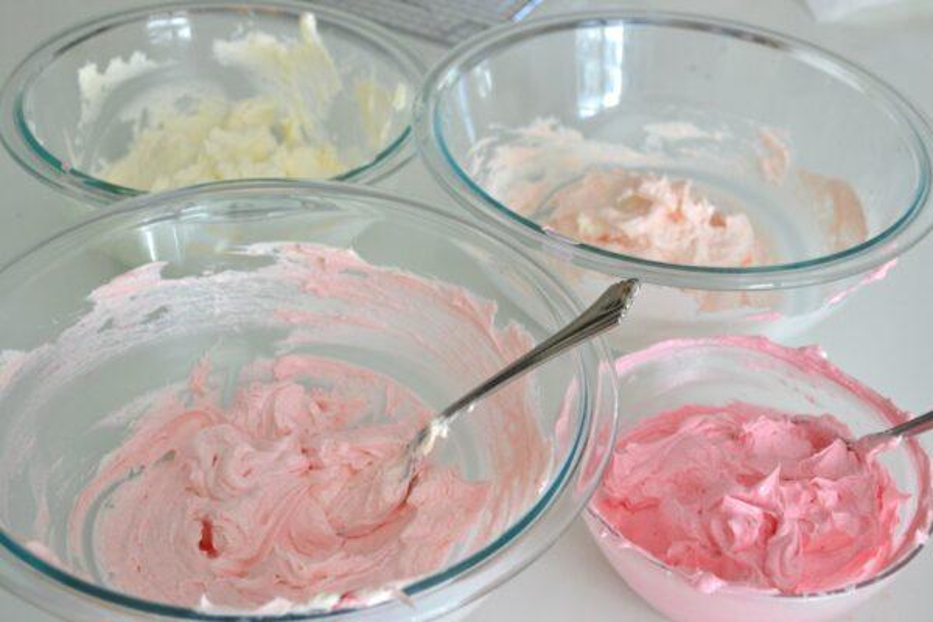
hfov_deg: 37.9
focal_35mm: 52
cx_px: 466
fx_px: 1361
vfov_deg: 25.8
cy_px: 311
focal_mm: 35
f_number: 5
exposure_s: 1/50
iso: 400
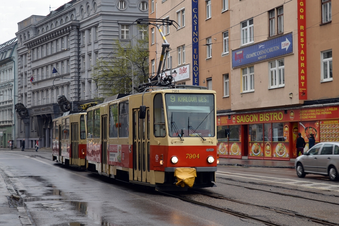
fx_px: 677
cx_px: 170
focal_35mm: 72
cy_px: 113
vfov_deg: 18.9
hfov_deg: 28.1
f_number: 5.6
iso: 140
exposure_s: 1/125
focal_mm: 48
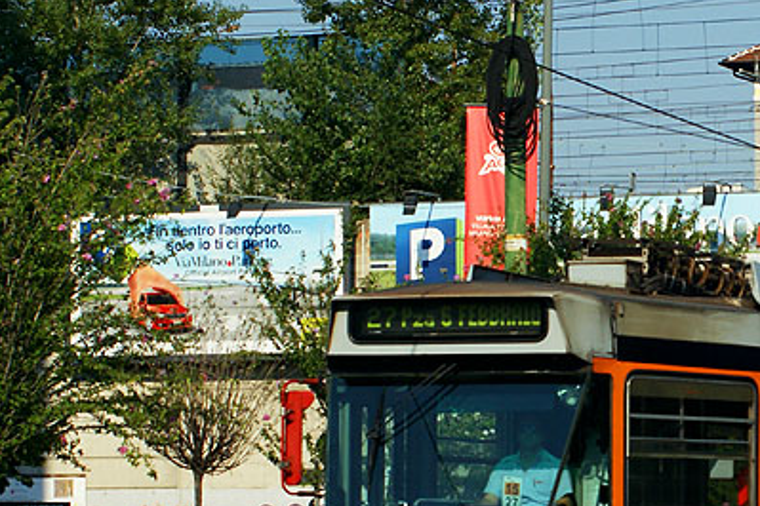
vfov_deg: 7.9
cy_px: 327
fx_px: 3658
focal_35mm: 173
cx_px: 749
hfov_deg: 11.7
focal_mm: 45
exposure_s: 1/500
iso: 200
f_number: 9
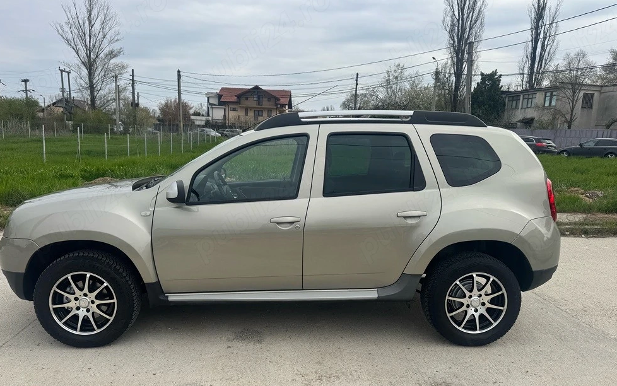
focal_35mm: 26
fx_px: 437
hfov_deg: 70.4
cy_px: 211
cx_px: 304
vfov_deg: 47.6
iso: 80
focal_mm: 6.76
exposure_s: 1/5348
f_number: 1.78
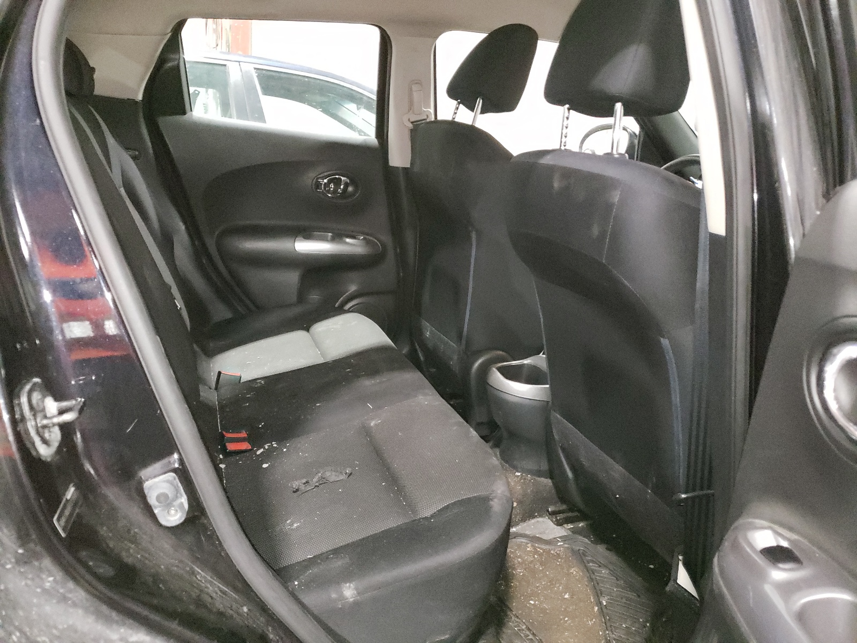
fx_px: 644
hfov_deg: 67.3
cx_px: 428
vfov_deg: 53.1
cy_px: 322
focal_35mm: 26
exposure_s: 1/24
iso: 1159
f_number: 1.5
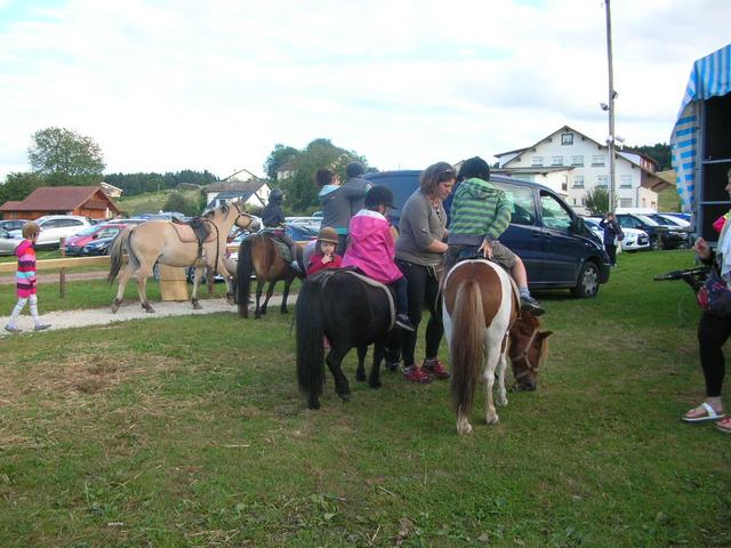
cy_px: 274
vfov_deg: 40.7
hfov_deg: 52.6
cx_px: 366
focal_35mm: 35
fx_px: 739
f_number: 2.8
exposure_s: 1/187
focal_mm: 5.8
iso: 50
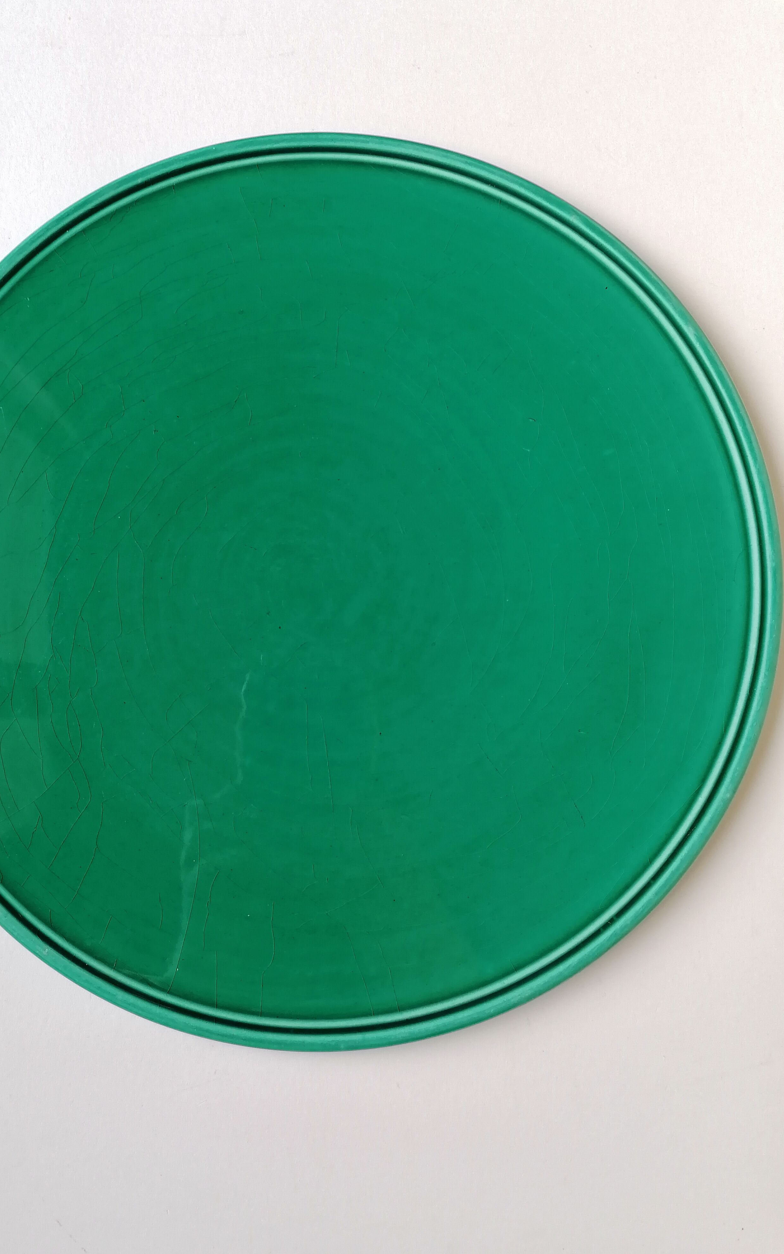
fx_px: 992
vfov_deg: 64.6
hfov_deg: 42.9
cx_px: 313
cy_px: 624
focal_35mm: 29
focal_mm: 4.75
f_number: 1.8
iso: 100
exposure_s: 1/50
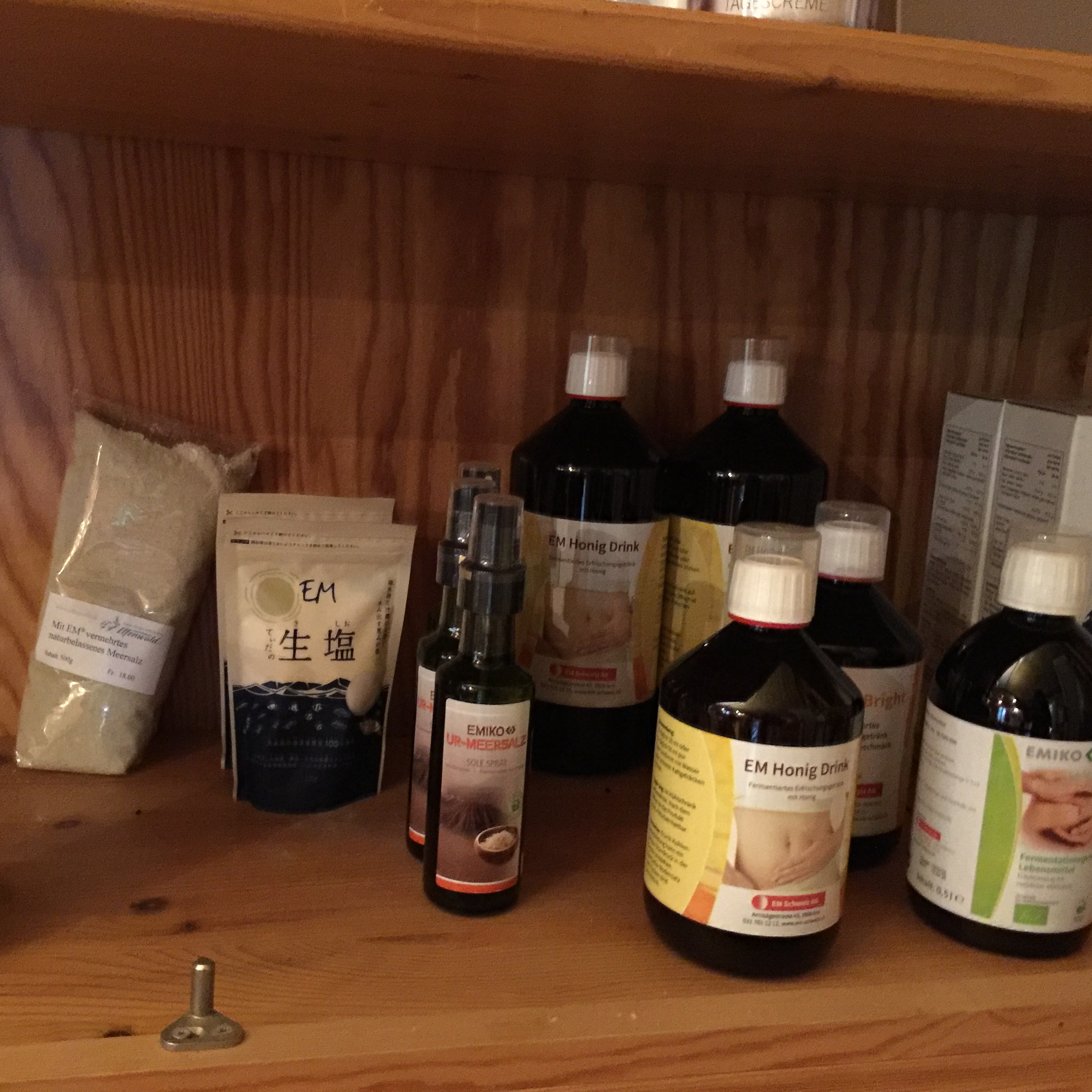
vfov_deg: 47.2
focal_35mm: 35
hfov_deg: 47.0
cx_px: 451
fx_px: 1249
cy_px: 534
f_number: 2.2
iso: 250
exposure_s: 1/4
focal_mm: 4.15
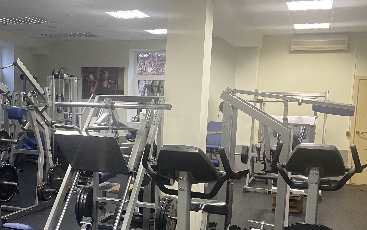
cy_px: 155
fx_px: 440
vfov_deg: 29.0
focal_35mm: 44
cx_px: 115
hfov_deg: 44.5
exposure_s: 1/50
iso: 320
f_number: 1.8
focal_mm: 4.25
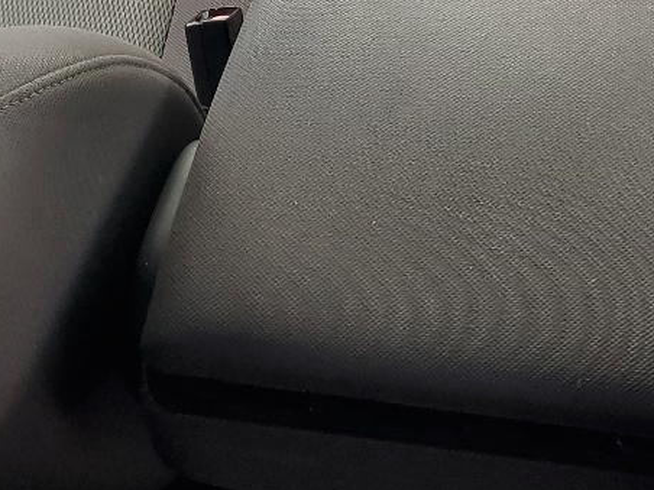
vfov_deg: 14.9
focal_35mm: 92
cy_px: -256
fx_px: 1738
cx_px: 564
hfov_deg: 20.9
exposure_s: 1/270
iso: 50
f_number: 1.5
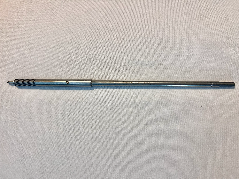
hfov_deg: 67.3
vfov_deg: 53.1
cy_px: 90
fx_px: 180
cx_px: 120
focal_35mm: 26
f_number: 1.5
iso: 100
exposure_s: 1/60
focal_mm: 5.7
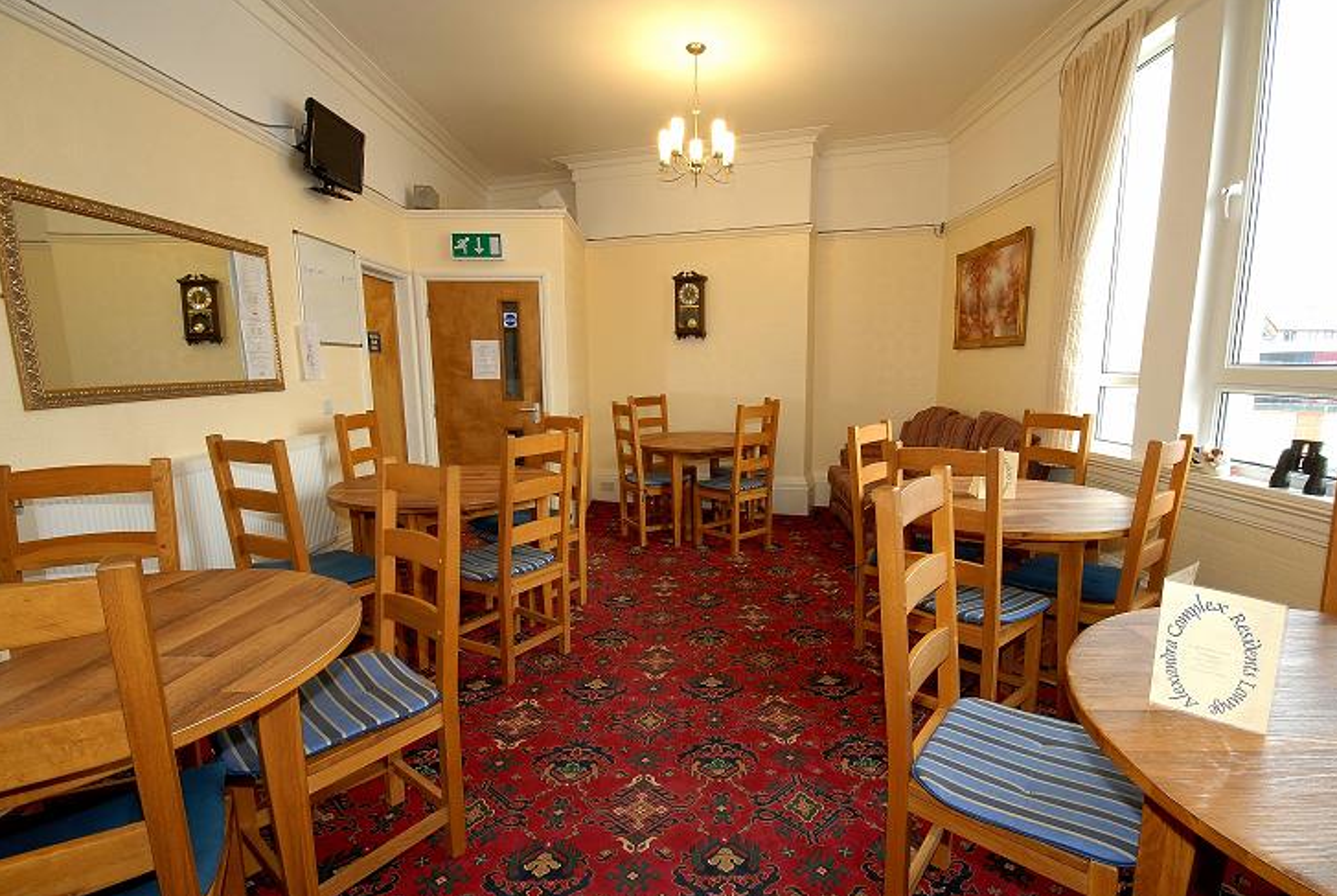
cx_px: 707
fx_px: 595
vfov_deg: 73.9
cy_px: 459
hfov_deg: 96.5
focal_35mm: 16
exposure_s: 1/6
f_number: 11
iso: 400
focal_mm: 10
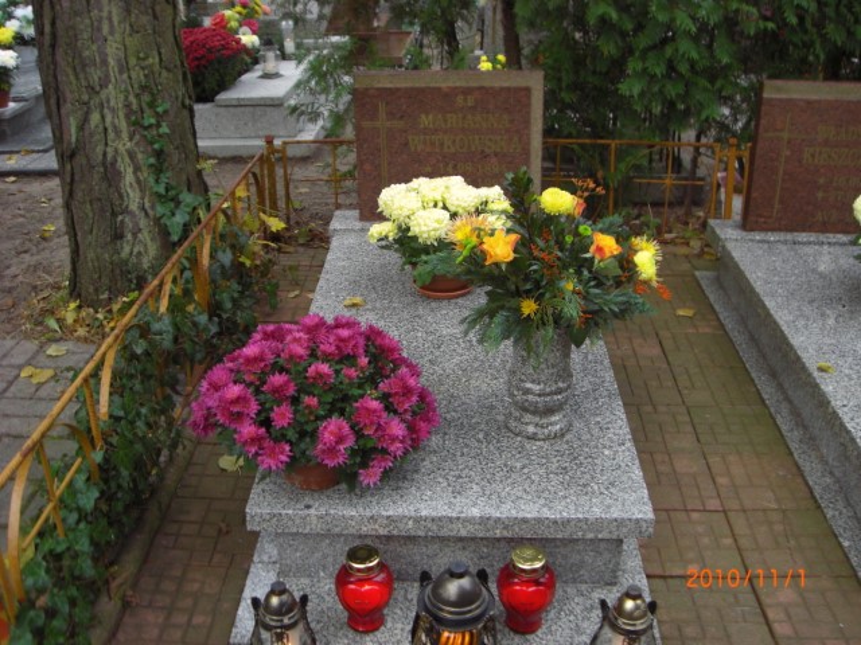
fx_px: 945
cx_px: 430
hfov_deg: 49.0
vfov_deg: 37.7
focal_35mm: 38
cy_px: 322
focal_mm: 6.2
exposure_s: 1/50
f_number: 2.7
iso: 100
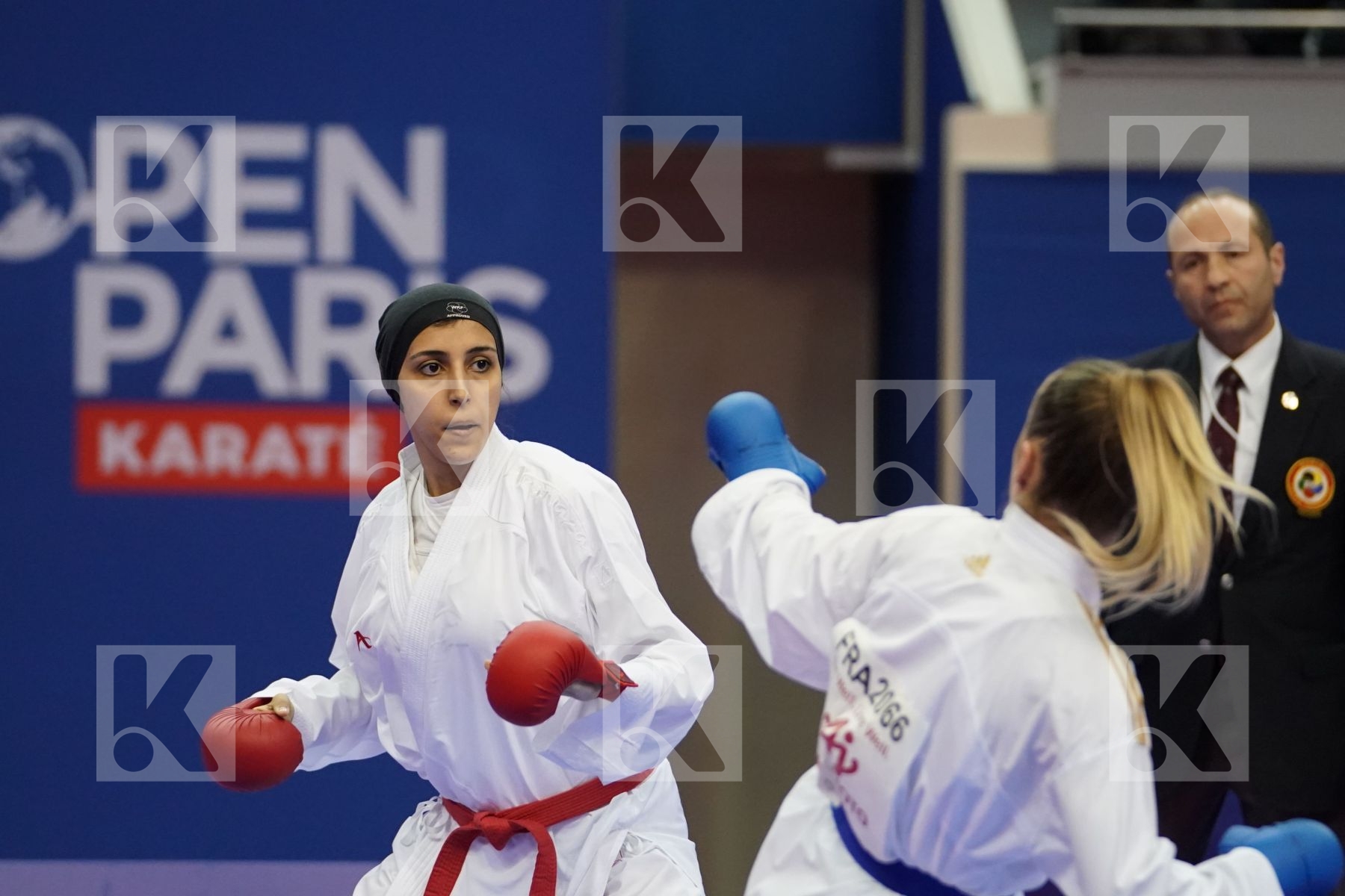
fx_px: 8181
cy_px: 448
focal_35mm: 219
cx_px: 672
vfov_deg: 6.3
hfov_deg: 9.4
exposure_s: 1/1000
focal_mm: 146
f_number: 2.8
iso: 4000
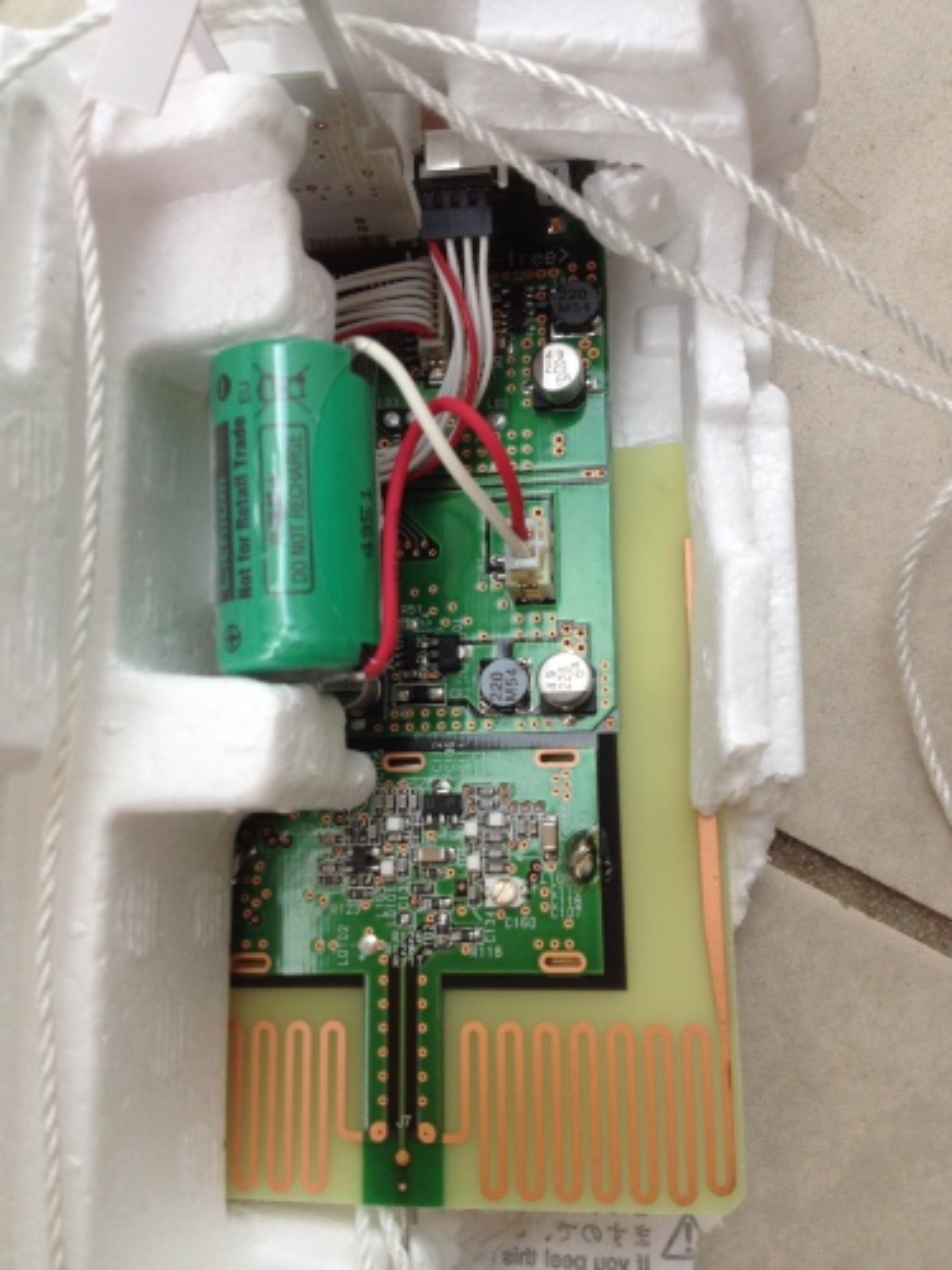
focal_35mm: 35
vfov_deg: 52.6
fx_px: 1283
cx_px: 476
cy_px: 635
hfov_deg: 40.7
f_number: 2.4
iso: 64
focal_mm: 4.28
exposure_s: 1/60
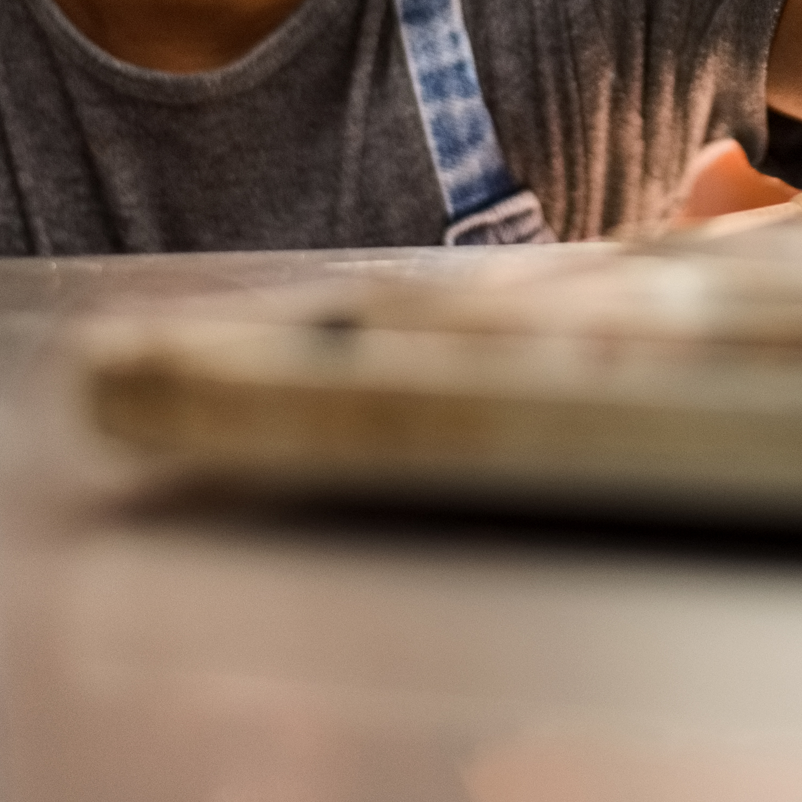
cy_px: -234
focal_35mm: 173
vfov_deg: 9.9
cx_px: 905
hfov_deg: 10.0
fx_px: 4535
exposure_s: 1/125
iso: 400
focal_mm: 50
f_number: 1.8
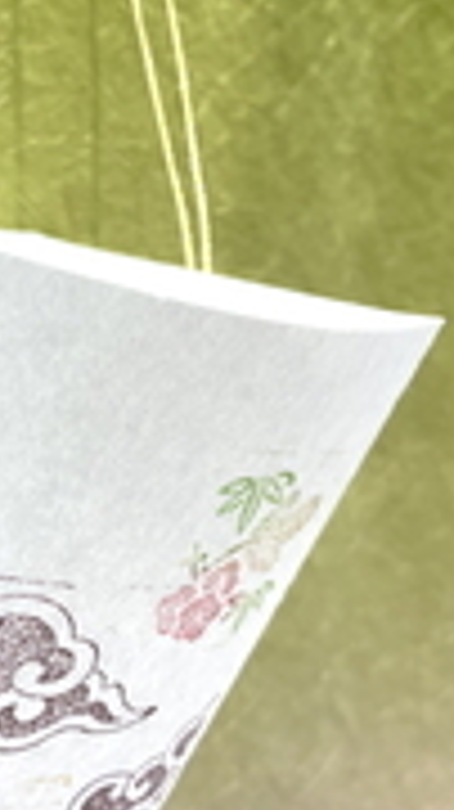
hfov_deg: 18.3
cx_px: -63
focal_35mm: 63
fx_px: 1351
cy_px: 522
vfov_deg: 33.1
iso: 50
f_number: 1.6
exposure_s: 1/121
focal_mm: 4.2
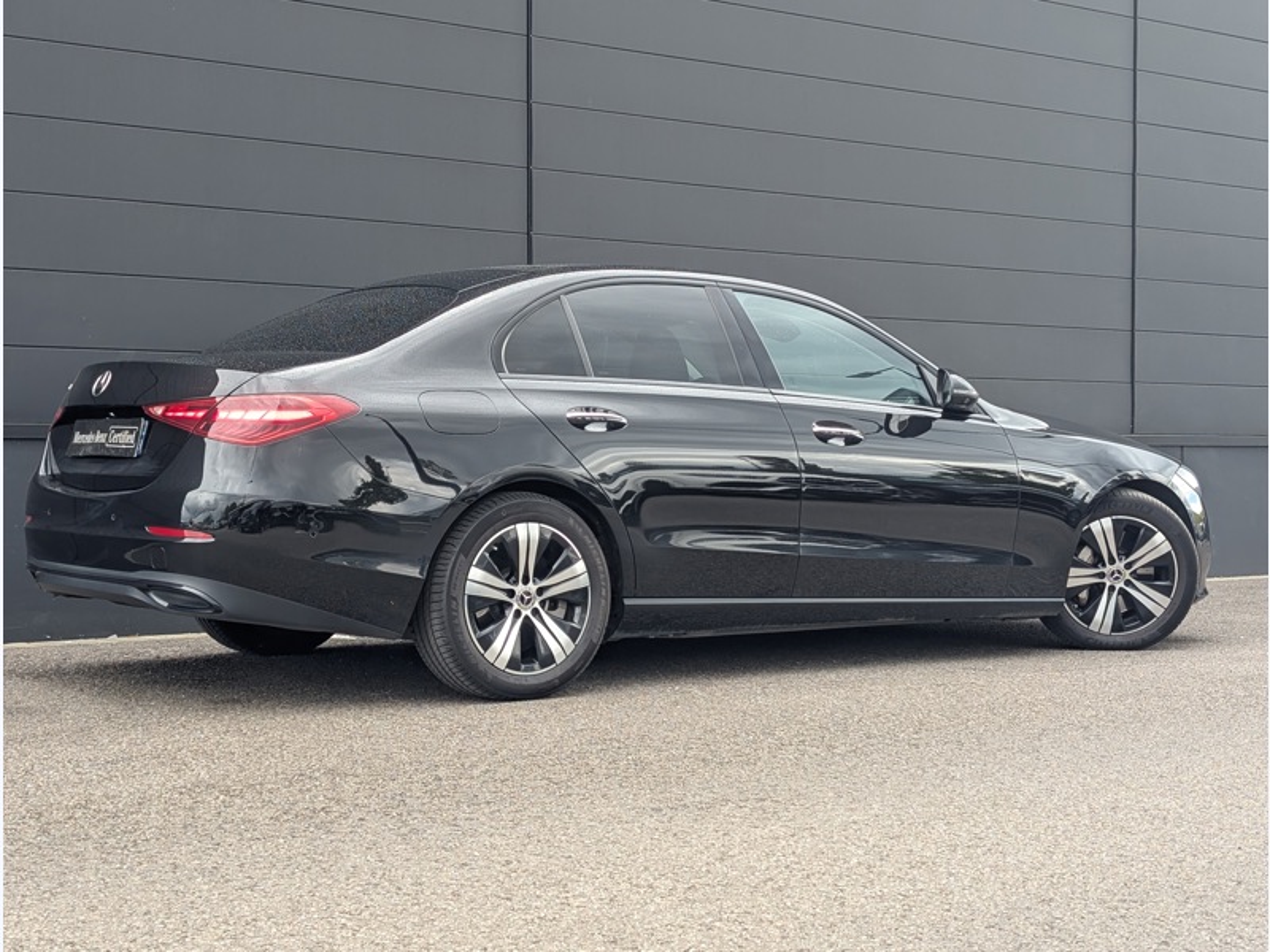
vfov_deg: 29.7
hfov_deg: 38.9
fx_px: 1798
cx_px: 635
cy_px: 476
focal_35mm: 49
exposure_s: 1/140
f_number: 1.68
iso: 21
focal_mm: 6.9
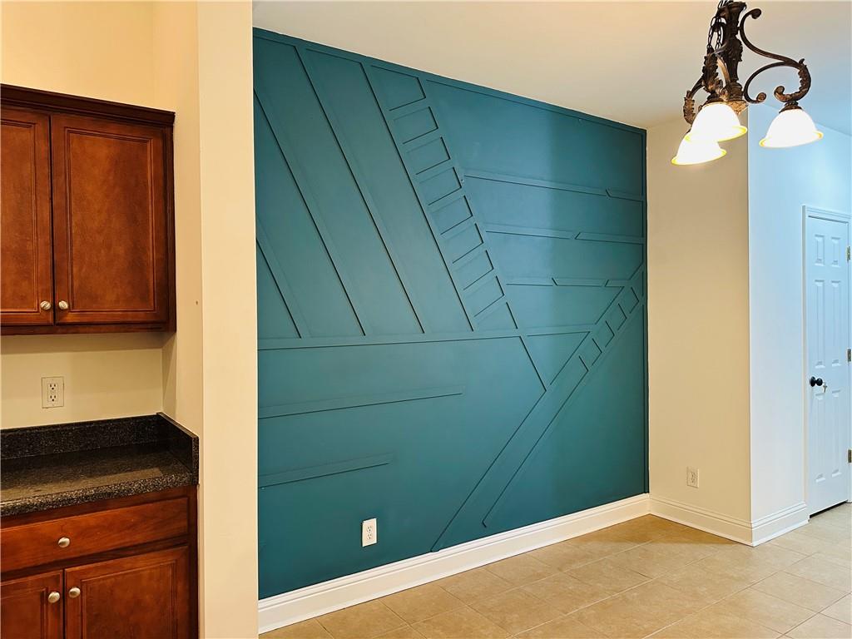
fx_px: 591
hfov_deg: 71.6
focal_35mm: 24
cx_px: 426
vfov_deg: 56.8
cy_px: 320
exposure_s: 1/60
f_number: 1.78
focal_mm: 6.86
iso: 500
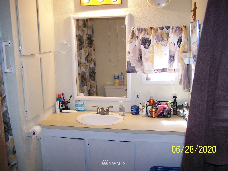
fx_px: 250
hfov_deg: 49.0
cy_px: 86
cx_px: 114
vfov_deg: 37.7
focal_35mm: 38
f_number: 2.8
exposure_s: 1/60
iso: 160
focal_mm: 6.3
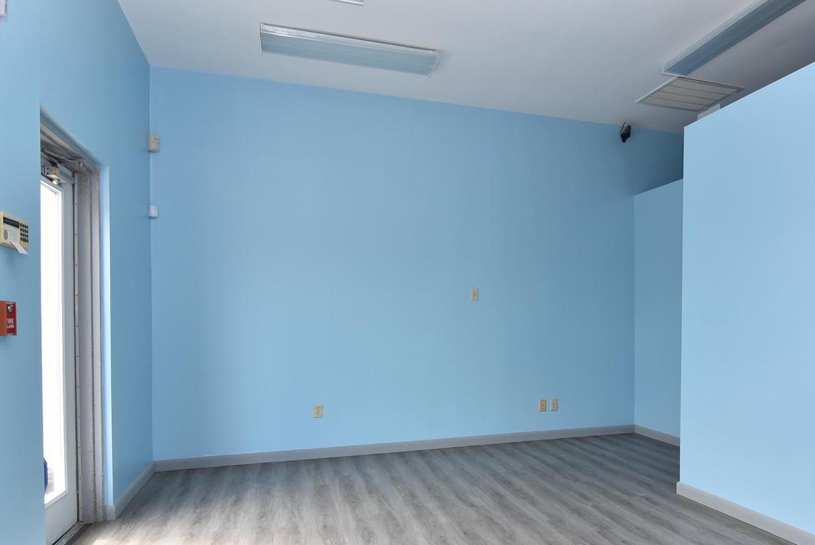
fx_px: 521
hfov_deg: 75.5
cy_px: 334
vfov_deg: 54.7
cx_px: 471
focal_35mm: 23
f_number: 8
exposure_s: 1/60
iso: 400
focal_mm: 12
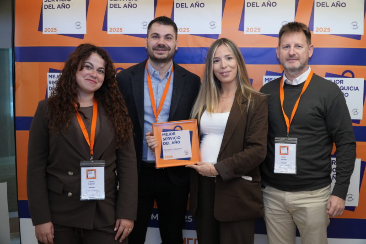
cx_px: 183
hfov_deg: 51.3
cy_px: 122
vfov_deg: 35.5
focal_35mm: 38
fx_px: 381
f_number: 4.5
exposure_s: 1/320
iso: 1250
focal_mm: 25
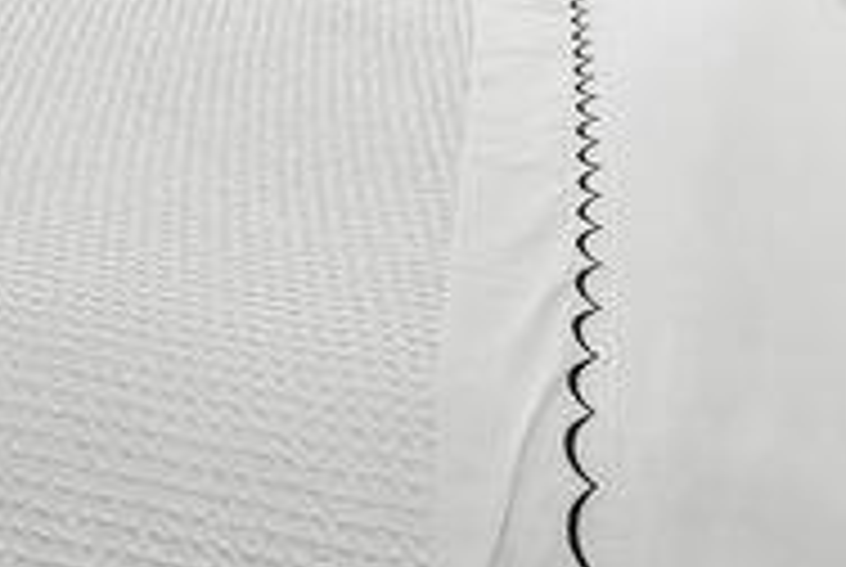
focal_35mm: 85
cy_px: -592
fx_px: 2001
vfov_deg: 13.6
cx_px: -324
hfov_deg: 21.1
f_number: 9
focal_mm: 16
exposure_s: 1/15
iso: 320
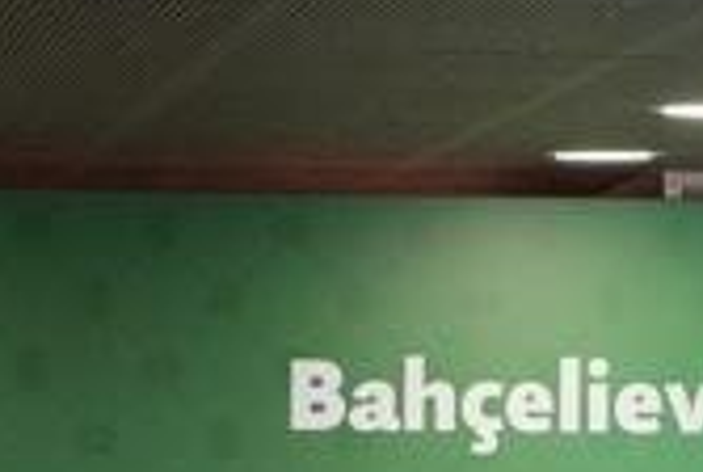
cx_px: 1233
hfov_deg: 4.2
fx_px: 9449
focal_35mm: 483
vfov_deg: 2.9
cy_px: 596
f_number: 4
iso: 2000
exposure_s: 1/160
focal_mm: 105
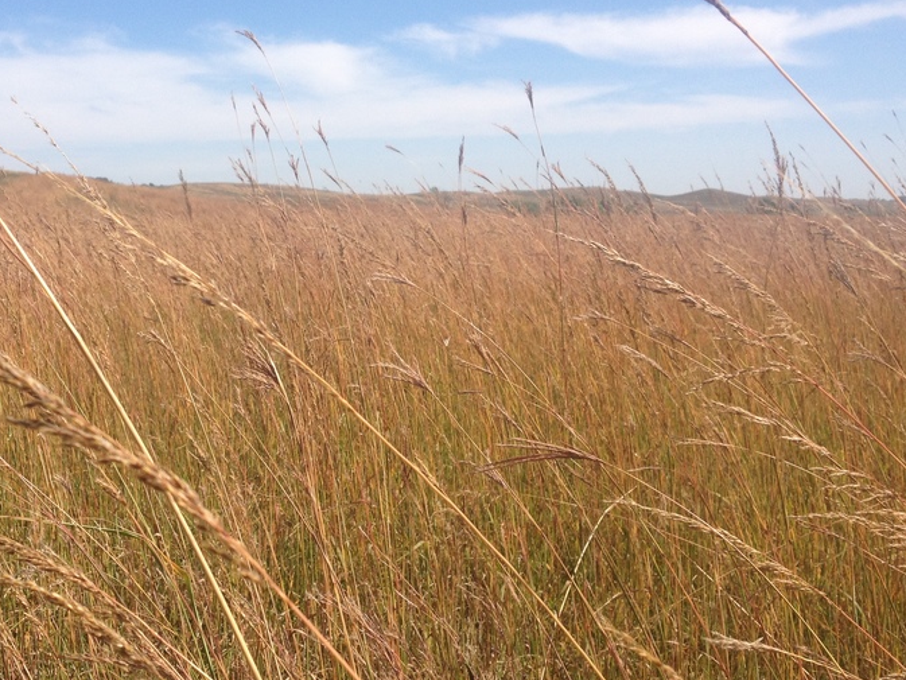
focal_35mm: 52
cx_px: 293
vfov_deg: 28.0
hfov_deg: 36.4
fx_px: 1361
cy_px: 315
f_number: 2.4
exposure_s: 1/1972
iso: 64
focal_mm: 4.28
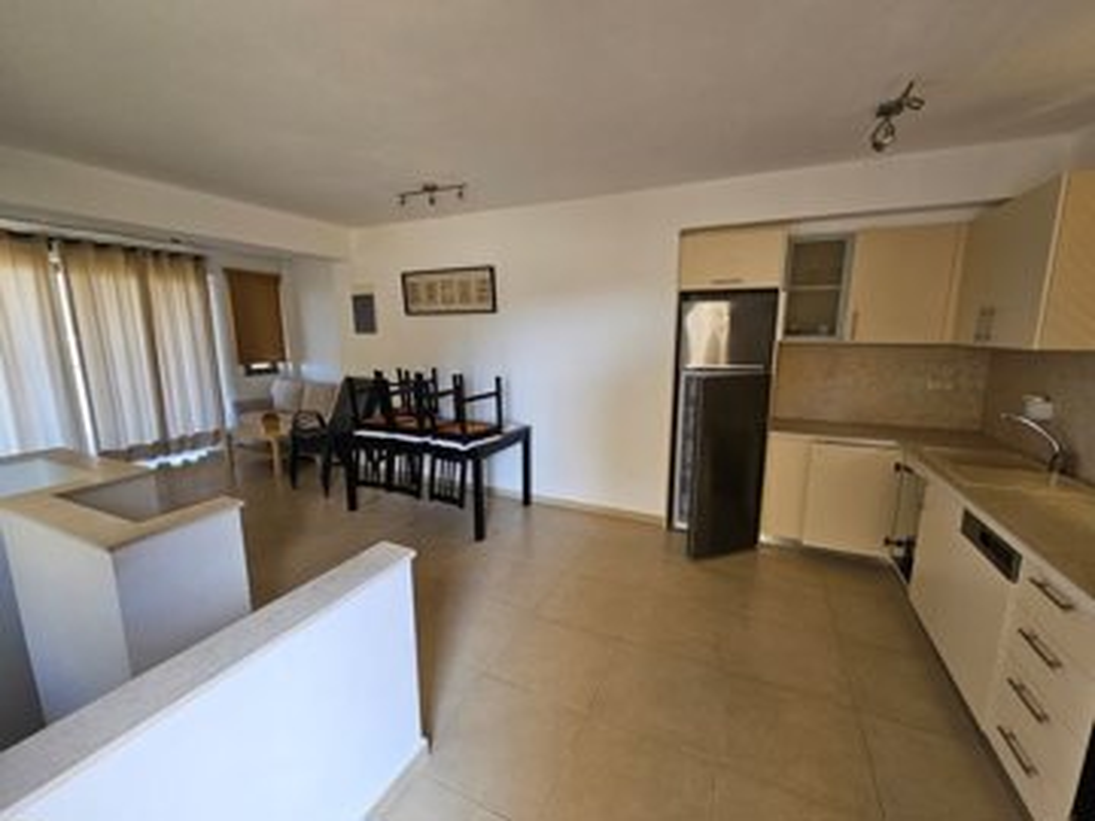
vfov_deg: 89.9
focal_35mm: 13
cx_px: 548
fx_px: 411
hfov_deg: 106.2
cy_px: 410
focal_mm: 2.2
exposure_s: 1/100
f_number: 2.2
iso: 100
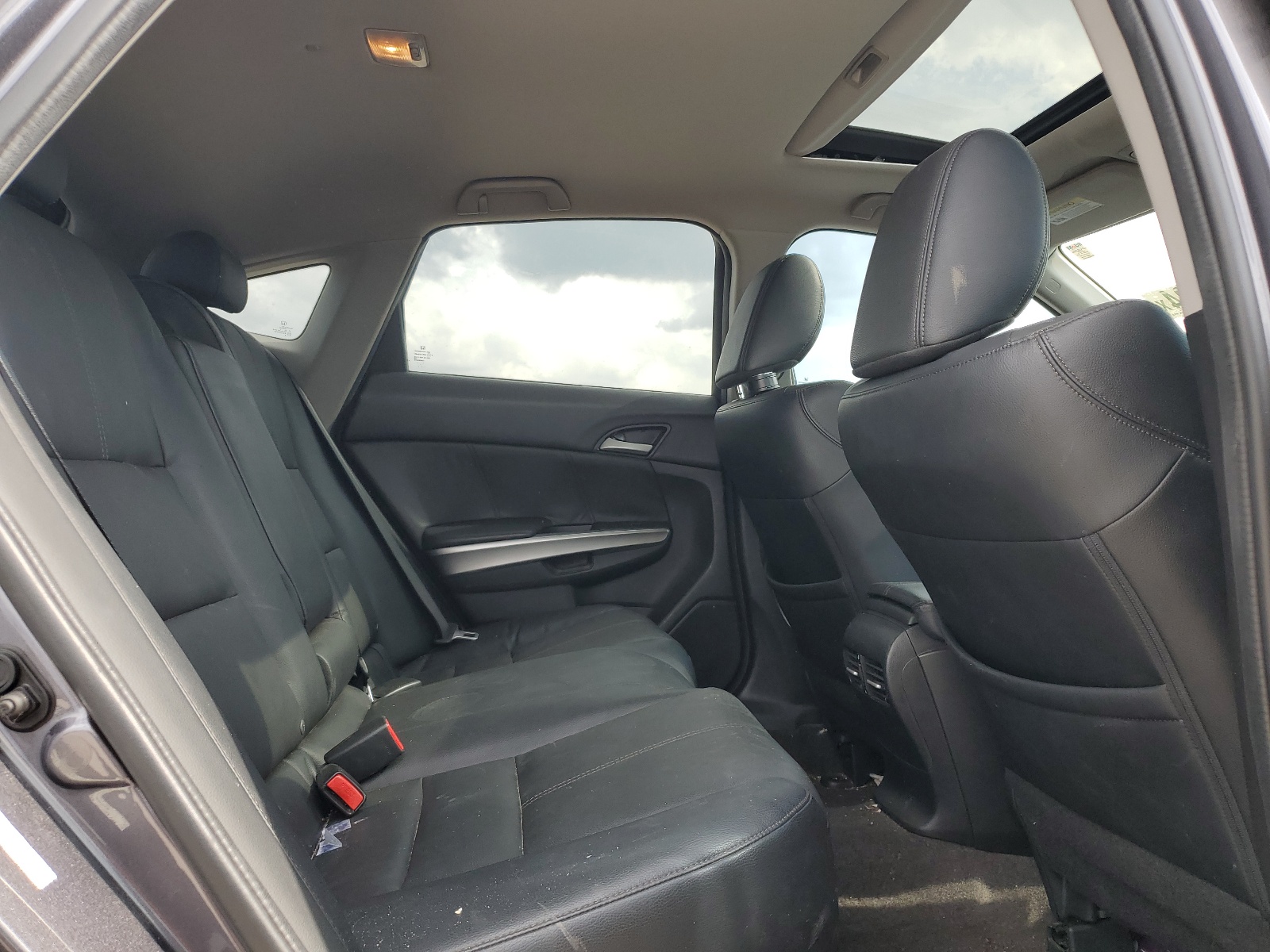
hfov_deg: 67.3
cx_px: 635
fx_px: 954
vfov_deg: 53.1
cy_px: 476
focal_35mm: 26
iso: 50
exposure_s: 1/476
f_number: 1.5
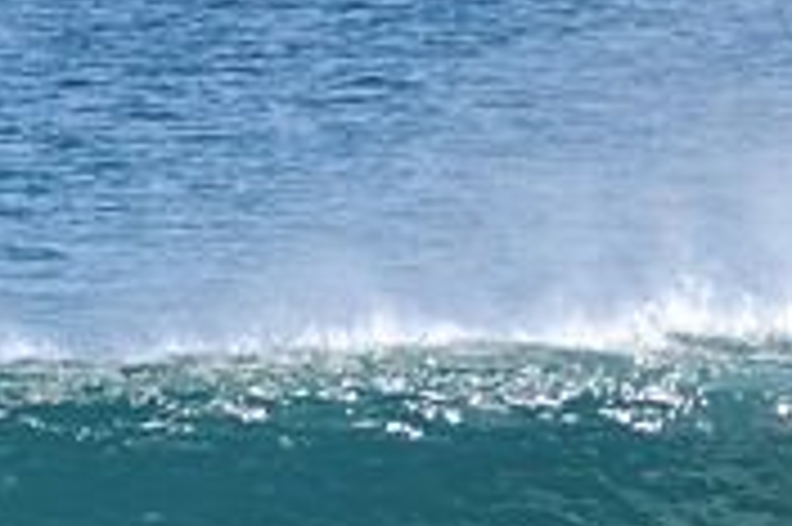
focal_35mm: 1456
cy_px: 1317
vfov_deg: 0.9
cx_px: -868
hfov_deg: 1.4
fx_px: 32002
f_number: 3.5
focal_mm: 190
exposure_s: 1/800
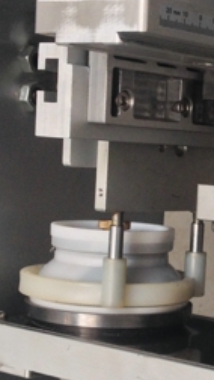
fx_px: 1068
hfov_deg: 11.2
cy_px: 241
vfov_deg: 20.1
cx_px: 276
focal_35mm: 106
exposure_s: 1/120
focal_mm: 4.28
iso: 80
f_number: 2.4
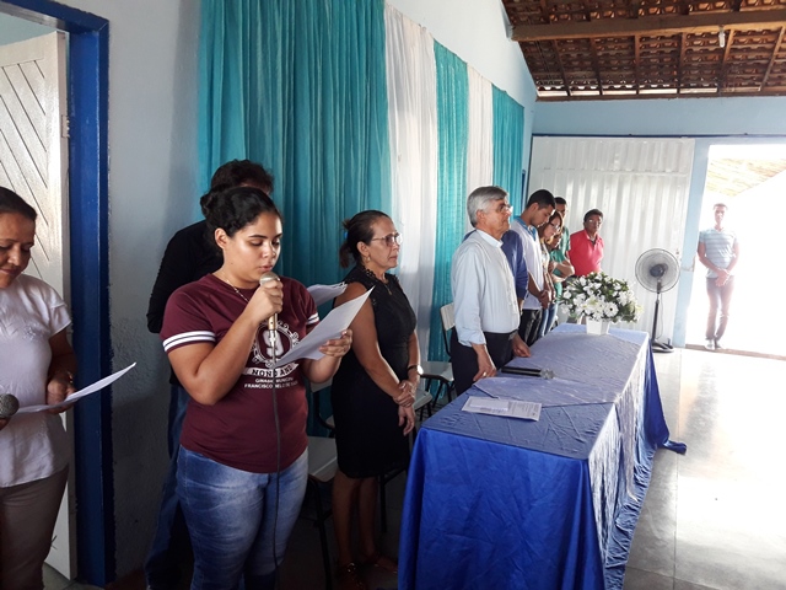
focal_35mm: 28
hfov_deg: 63.4
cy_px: 295
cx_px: 393
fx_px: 636
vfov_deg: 49.7
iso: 125
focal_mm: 3.7
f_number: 1.9
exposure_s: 1/40
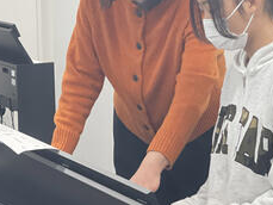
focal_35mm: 134
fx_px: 1057
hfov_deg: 14.7
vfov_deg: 11.1
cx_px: 194
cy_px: 70
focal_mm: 7.5
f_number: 2.2
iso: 100
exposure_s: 1/120
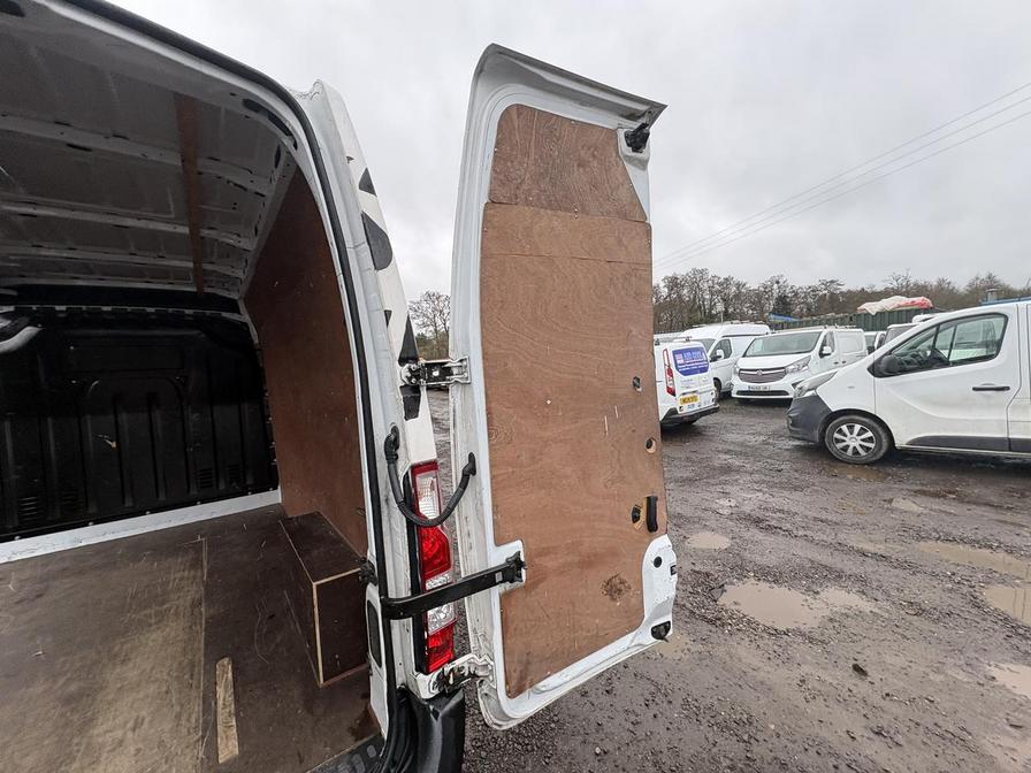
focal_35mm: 14
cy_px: 386
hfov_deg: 102.1
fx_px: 417
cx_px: 516
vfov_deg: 85.7
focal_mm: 2.22
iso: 50
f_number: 2.2
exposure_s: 1/99
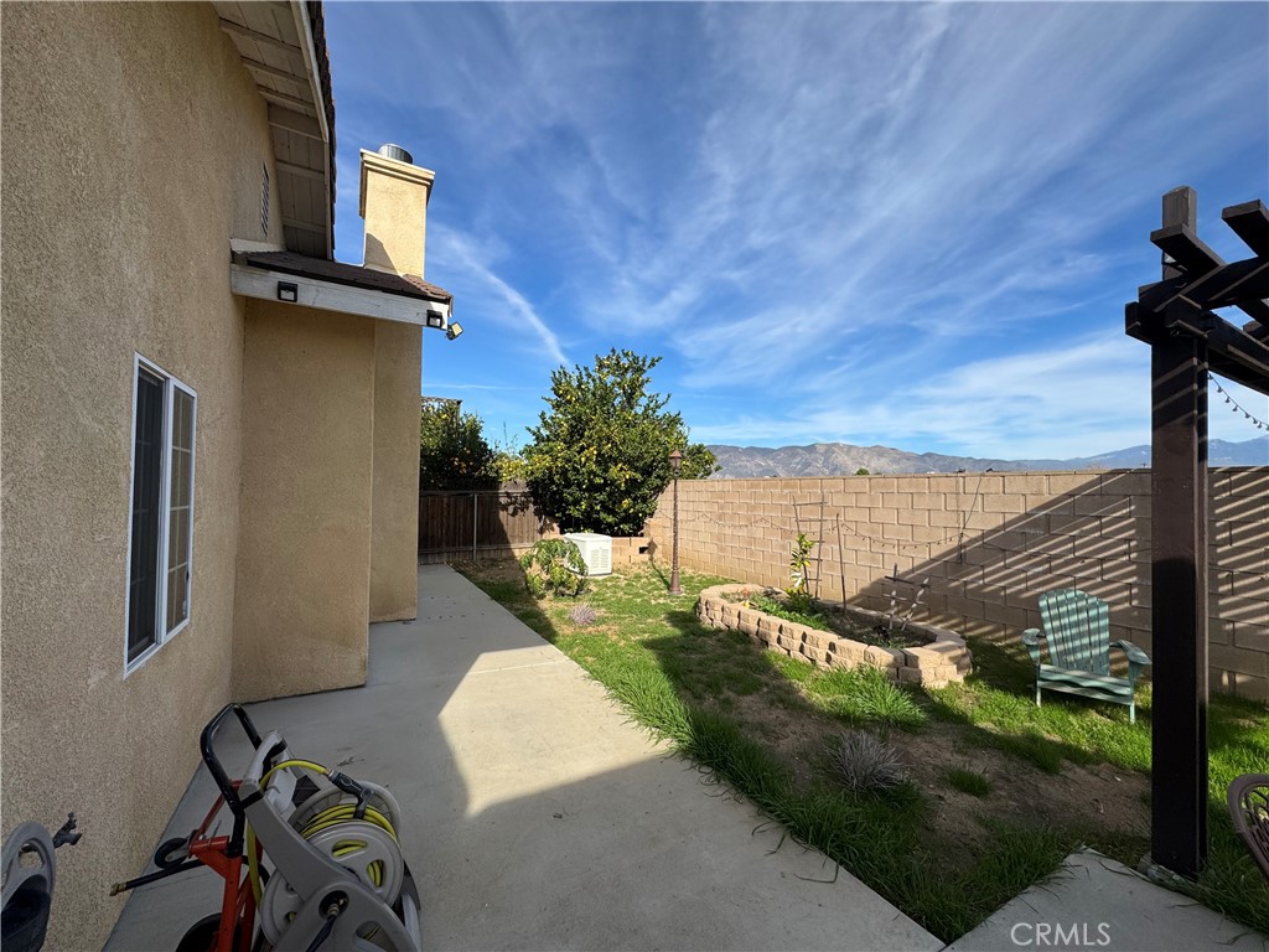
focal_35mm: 14
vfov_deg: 85.7
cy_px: 476
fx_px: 513
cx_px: 634
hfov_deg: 102.1
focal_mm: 2.22
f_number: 2.2
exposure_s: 1/1927
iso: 50
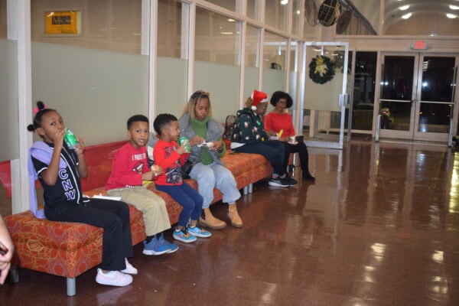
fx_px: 497
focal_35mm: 39
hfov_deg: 49.6
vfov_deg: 34.2
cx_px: 230
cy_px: 153
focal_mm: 26
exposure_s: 1/80
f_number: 4.5
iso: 800
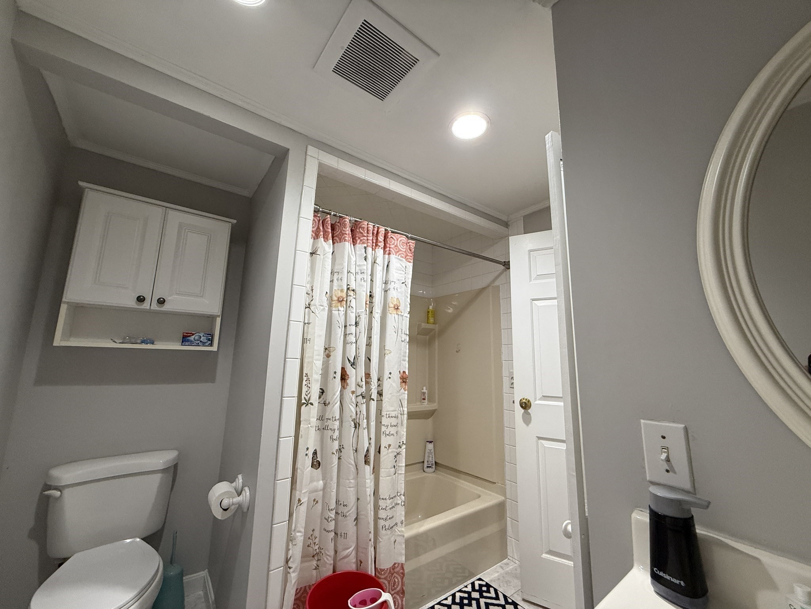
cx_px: 406
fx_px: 328
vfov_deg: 85.7
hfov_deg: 102.1
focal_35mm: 14
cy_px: 304
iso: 250
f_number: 2.2
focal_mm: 2.22
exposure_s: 1/120
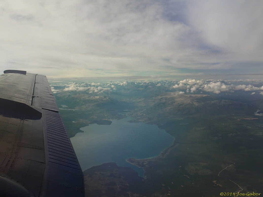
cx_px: 132
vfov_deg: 40.7
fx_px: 266
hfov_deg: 52.6
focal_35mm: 35
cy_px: 98
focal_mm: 6.42
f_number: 3.5
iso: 100
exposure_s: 1/160
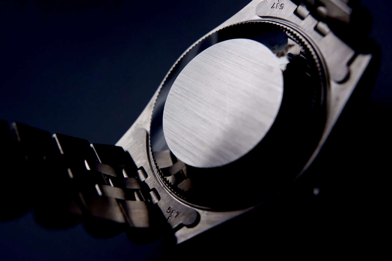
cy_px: 130
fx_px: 381
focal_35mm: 35
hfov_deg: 54.4
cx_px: 196
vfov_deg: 37.8
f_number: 8
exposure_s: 1/4000
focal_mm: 23.3
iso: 6400
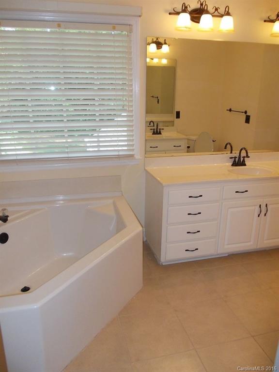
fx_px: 301
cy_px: 186
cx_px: 140
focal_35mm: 28
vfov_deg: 63.4
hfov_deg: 49.7
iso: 80
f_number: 2.7
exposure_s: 1/50
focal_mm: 4
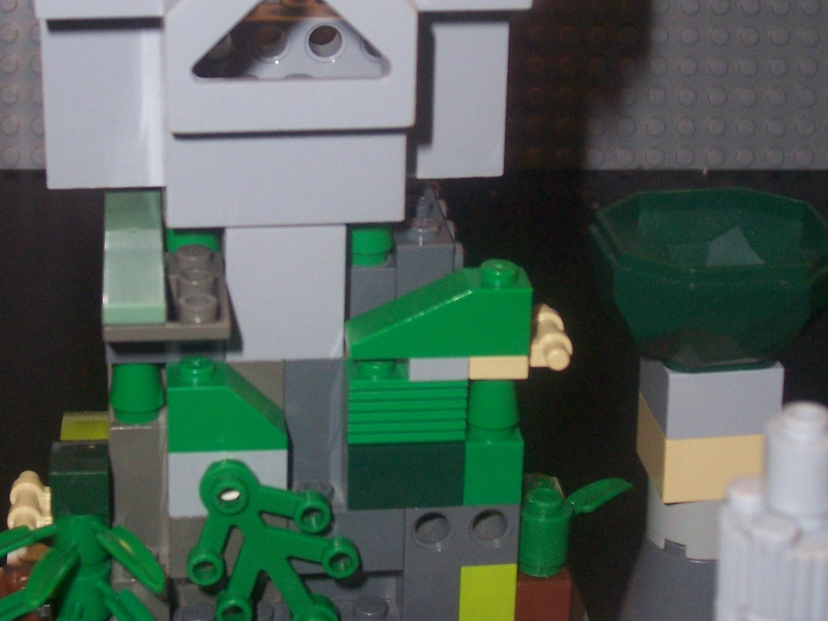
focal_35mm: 86
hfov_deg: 22.7
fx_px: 2057
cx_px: 325
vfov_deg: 17.1
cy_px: 143
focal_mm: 8.6
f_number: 3.4
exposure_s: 1/60
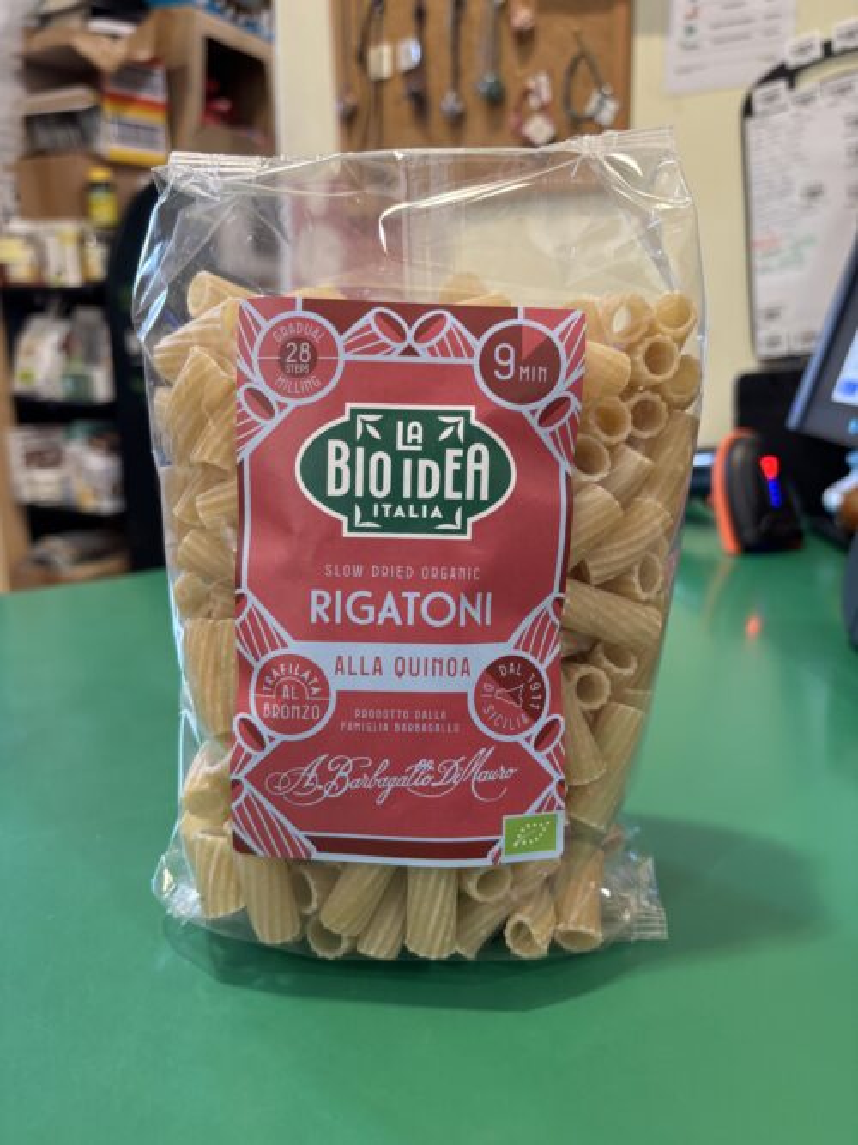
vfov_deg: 67.3
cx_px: 429
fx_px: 860
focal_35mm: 26
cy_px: 572
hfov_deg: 53.0
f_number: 1.6
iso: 160
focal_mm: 5.96
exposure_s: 1/50
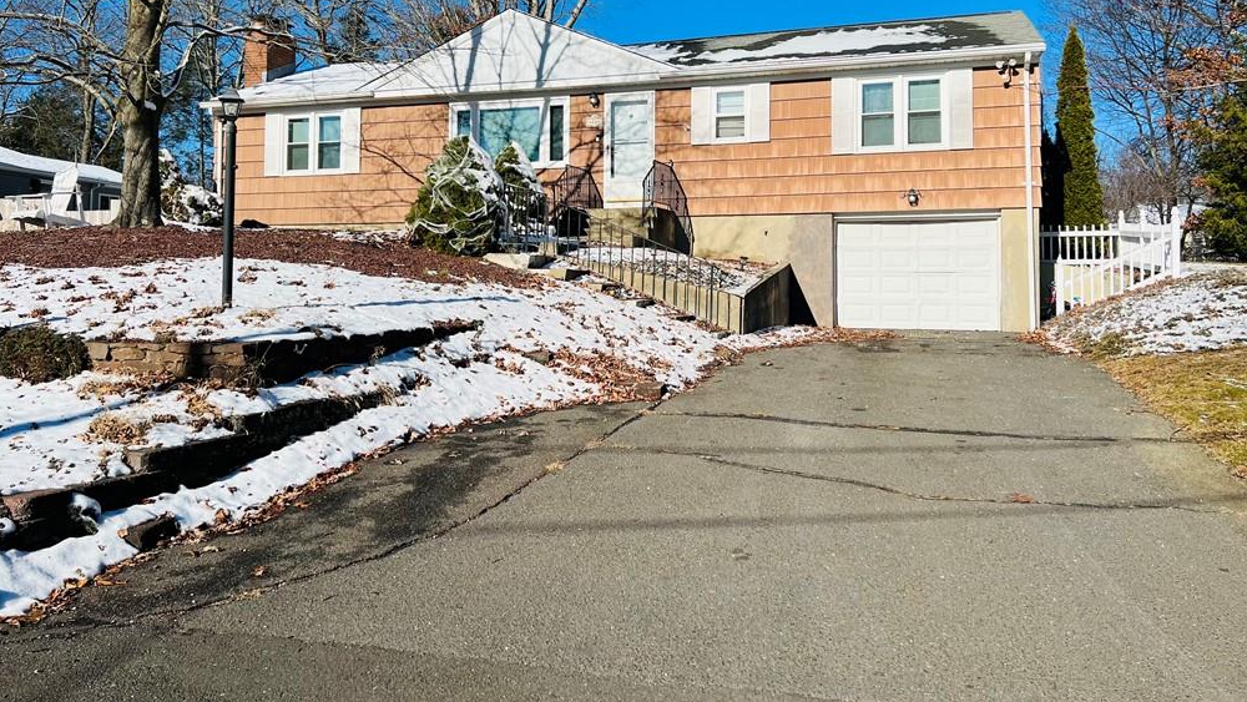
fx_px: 959
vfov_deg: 39.8
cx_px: 615
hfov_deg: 66.1
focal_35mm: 29
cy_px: 247
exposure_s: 1/6993
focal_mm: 5.7
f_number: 1.5
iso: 50
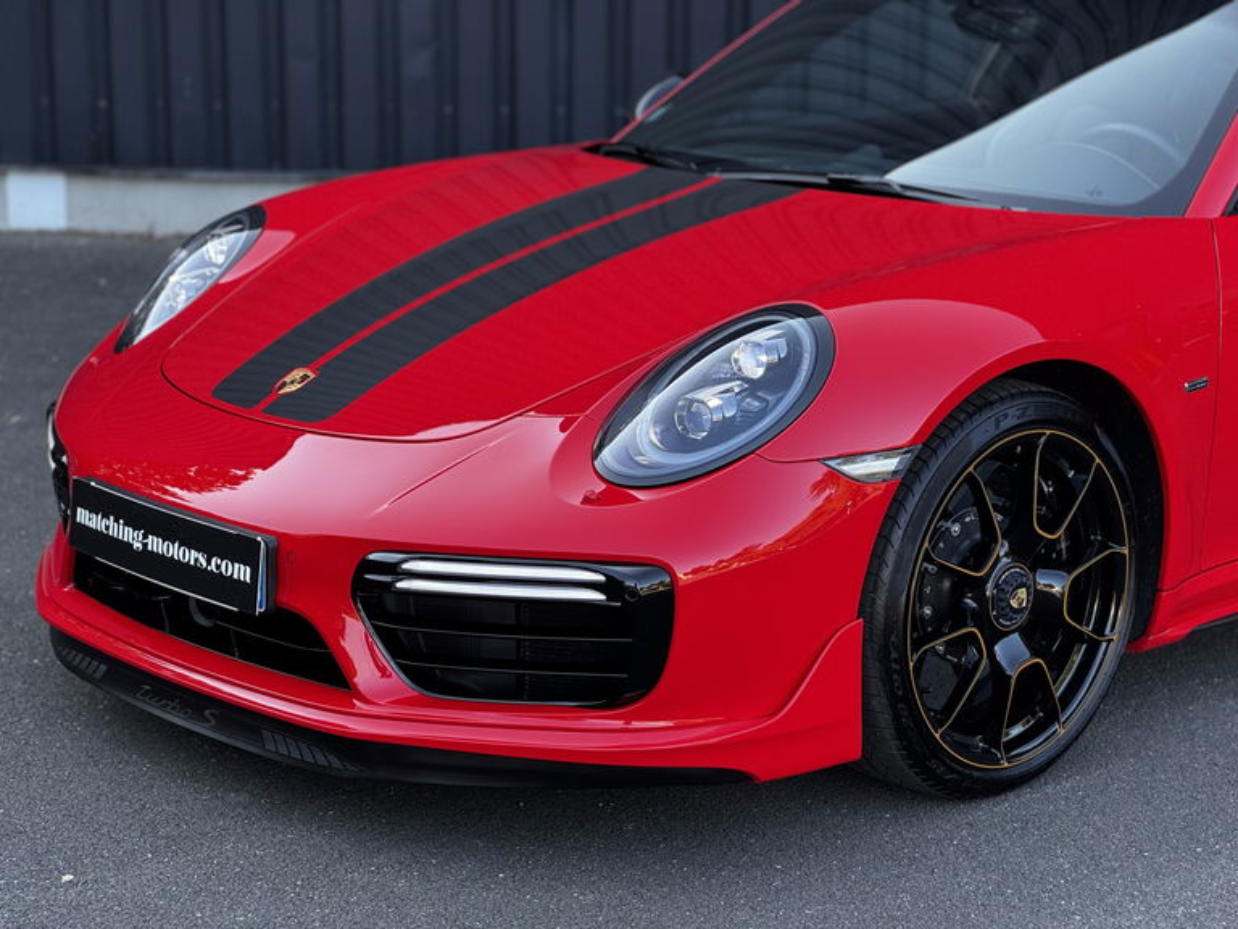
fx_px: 2754
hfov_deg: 25.3
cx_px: 619
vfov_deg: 19.1
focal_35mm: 77
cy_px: 464
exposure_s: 1/99
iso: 80
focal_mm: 9
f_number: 2.8
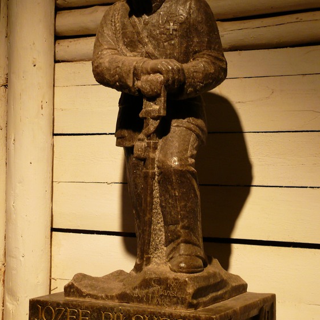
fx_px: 805
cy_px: 139
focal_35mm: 77
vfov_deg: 22.5
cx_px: 160
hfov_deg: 22.5
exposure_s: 1/6
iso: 200
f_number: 3.2
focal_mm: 13.8
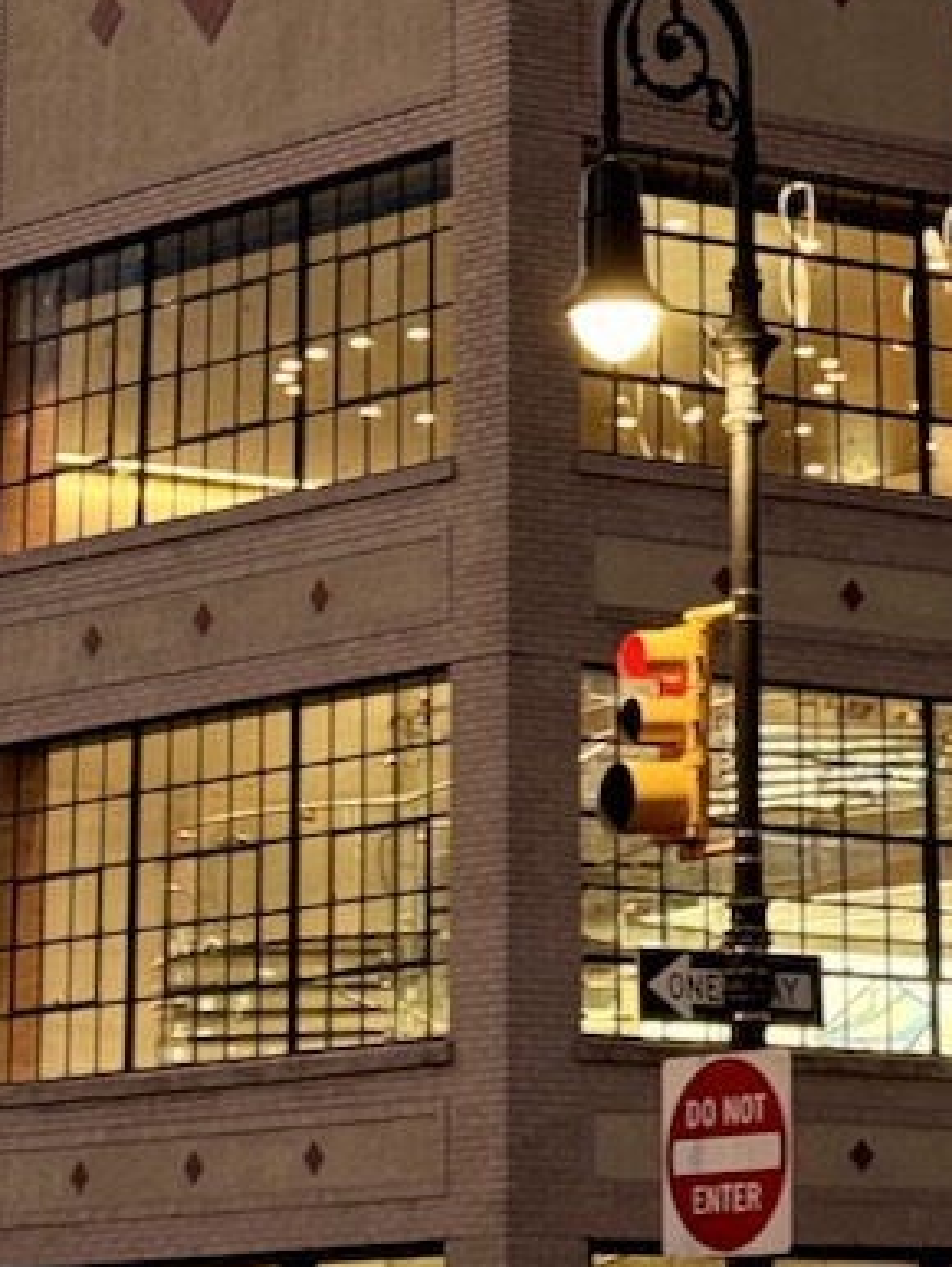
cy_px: -335
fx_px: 5824
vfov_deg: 12.1
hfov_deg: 9.3
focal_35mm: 159
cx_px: 617
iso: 160
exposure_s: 1/60
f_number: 1.78
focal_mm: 6.76
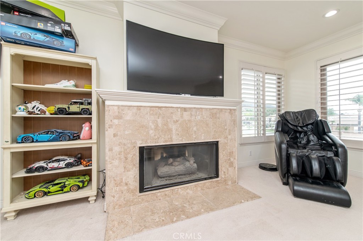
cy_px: 120
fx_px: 141
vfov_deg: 81.1
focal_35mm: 14
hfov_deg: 104.3
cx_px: 182
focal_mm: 14
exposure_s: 1/80
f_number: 4.5
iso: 200
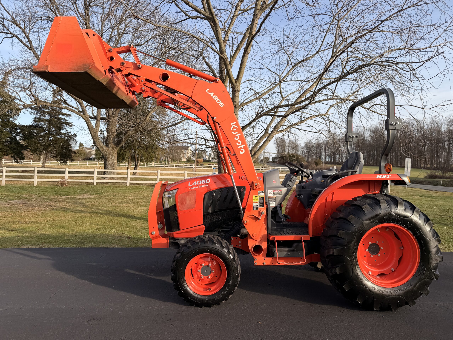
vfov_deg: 56.8
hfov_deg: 71.6
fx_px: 314
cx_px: 226
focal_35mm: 24
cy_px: 170
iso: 80
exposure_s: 1/2000
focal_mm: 6.76
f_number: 1.78
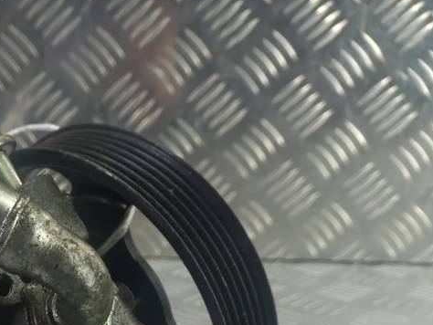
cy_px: 344
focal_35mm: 54
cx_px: 45
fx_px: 676
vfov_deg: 25.4
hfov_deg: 33.7
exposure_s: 1/50
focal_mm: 4.6
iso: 100
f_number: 1.8
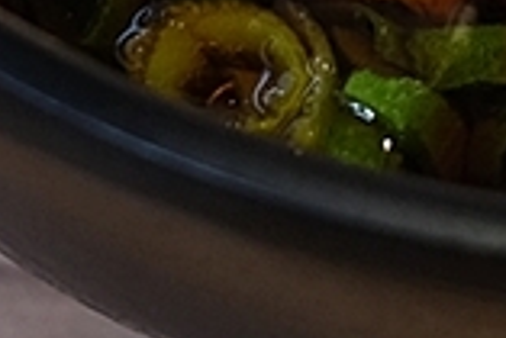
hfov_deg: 10.6
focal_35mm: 189
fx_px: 2659
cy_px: -493
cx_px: 703
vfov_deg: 6.9
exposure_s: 1/50
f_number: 3.2
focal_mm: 23
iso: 320
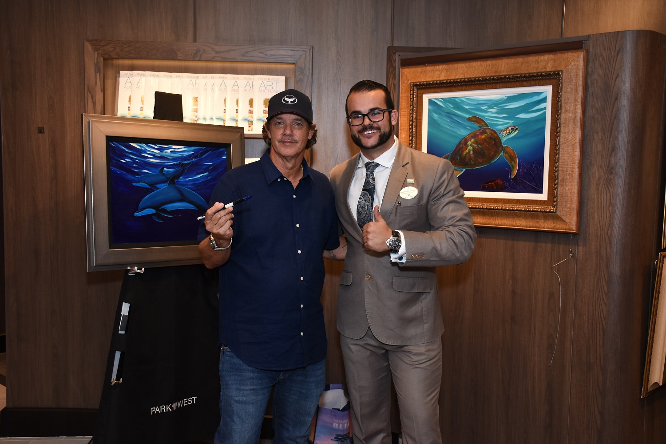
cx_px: 333
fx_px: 666
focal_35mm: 36
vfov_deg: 36.9
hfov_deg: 53.1
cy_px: 222
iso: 640
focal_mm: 24
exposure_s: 1/80
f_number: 6.3
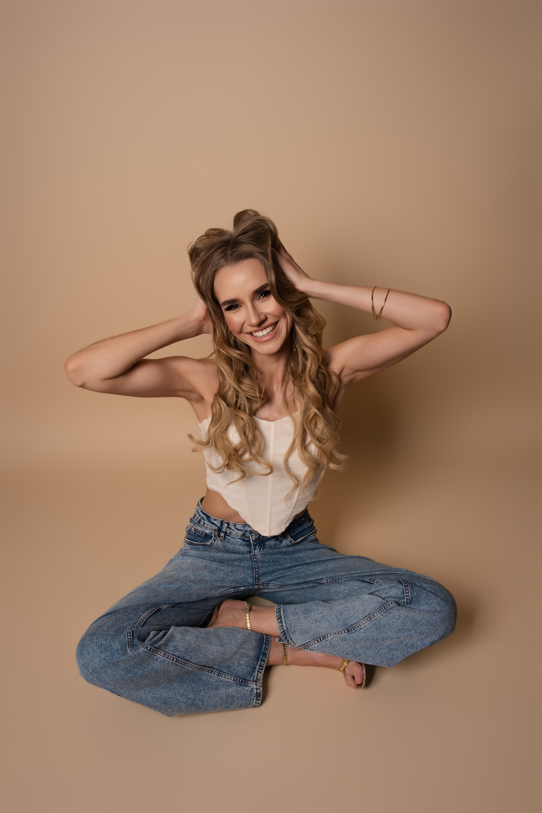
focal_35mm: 28
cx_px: 271
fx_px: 632
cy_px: 406
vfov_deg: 65.5
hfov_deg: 46.4
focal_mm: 28
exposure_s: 1/125
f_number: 11
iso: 100
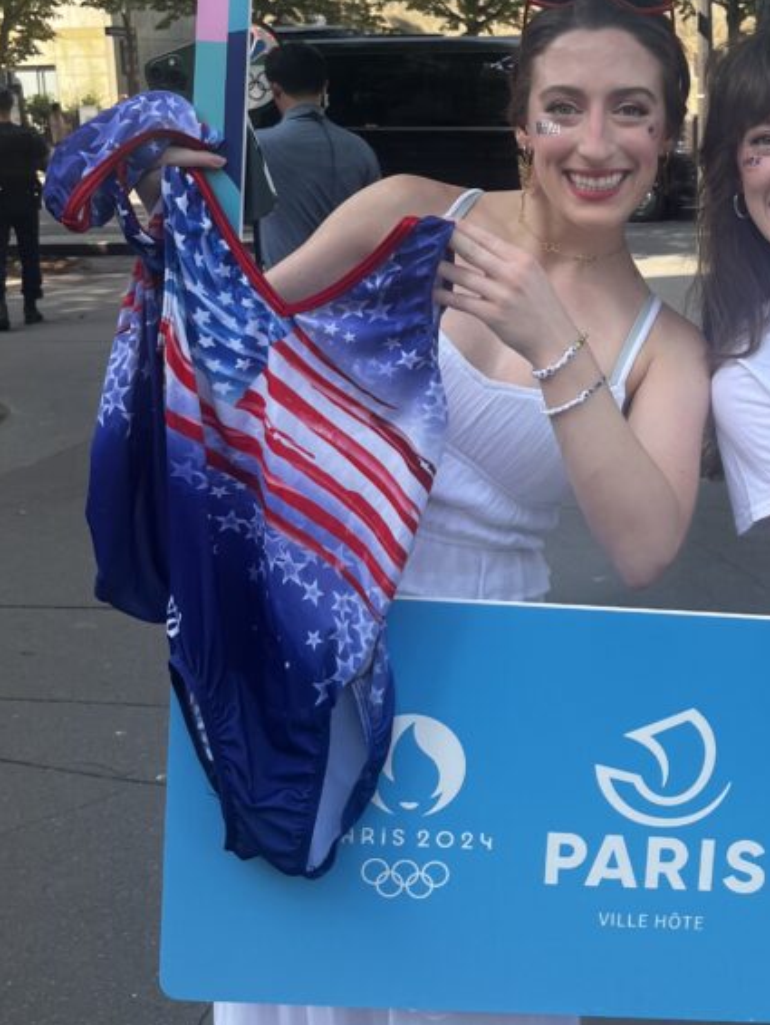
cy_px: 283
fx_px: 1393
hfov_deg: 29.8
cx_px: 663
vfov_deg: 39.5
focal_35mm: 47
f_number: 1.6
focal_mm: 5.1
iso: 50
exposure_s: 1/649
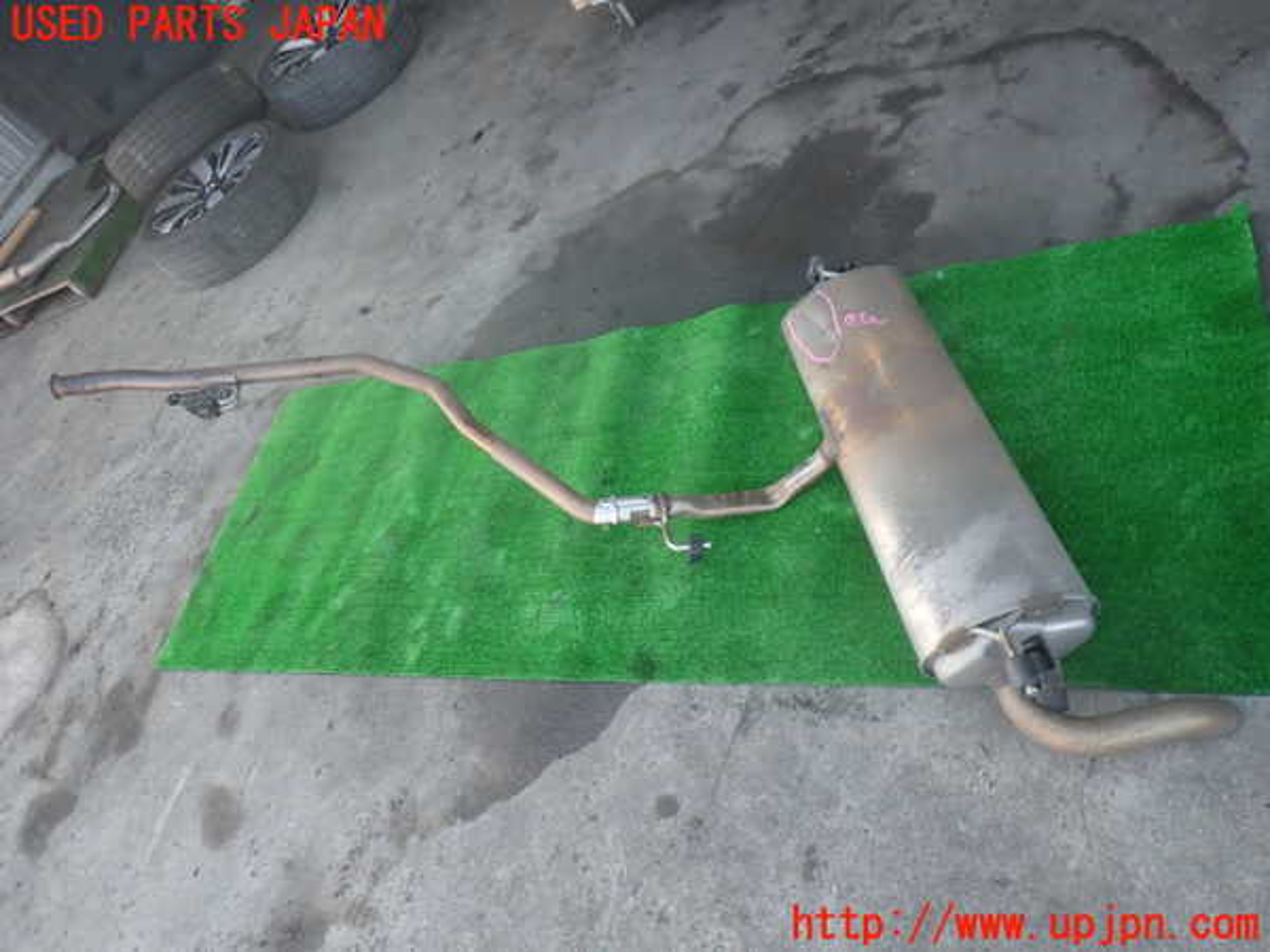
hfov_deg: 69.4
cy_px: 476
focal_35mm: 25
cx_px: 635
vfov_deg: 54.9
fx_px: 917
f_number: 2
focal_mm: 4.5
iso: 100
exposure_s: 1/125
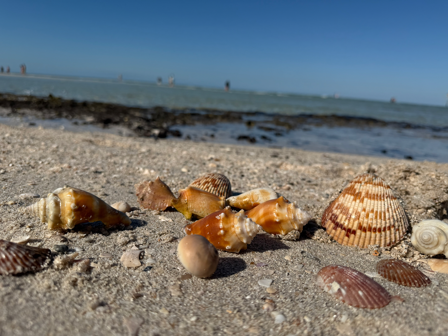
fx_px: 311
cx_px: 224
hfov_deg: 71.6
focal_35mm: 24
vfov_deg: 56.8
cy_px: 168
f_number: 1.78
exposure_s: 1/10309
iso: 80
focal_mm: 6.76
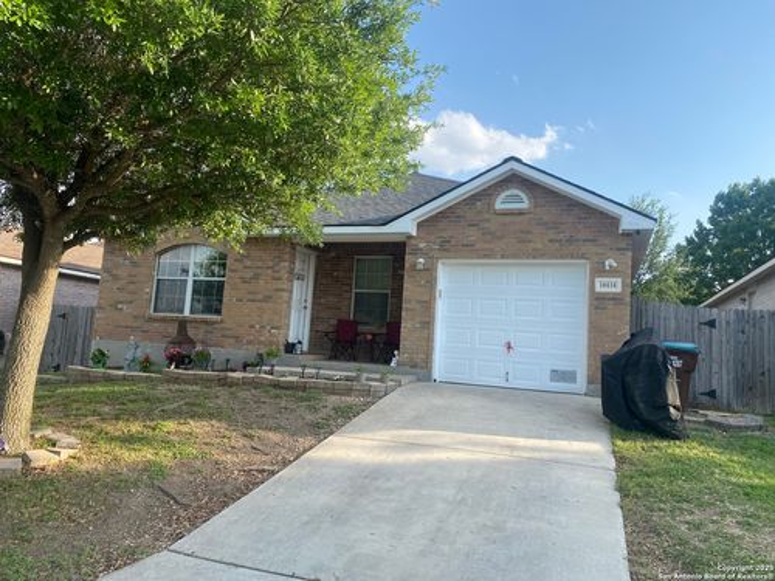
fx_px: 582
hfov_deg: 67.3
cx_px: 388
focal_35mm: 26
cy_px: 290
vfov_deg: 53.1
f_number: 1.8
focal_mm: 4.25
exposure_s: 1/957
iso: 32
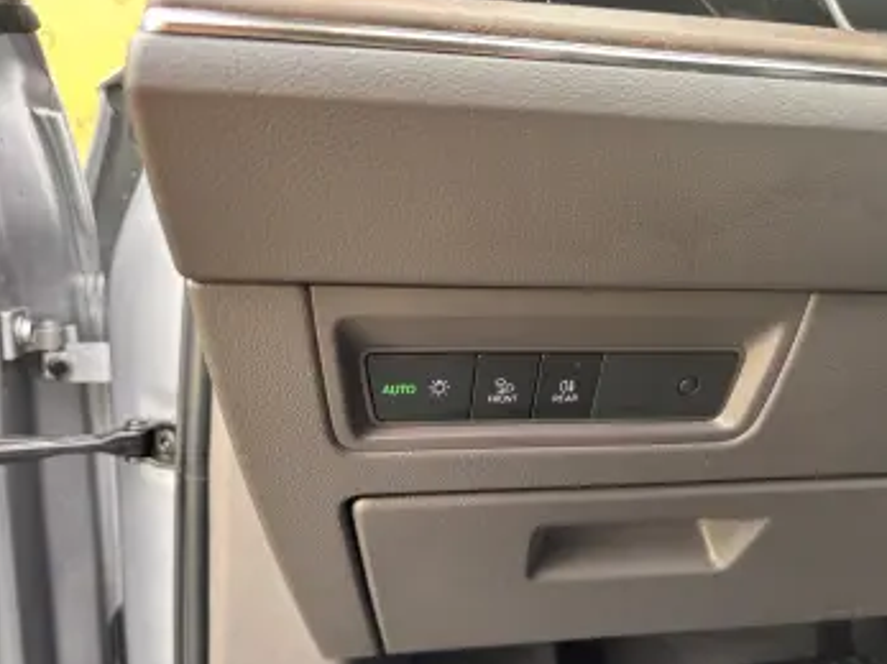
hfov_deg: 65.3
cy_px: 329
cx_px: 458
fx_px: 692
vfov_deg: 51.3
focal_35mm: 27
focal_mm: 5.96
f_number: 1.6
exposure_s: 1/75
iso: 125
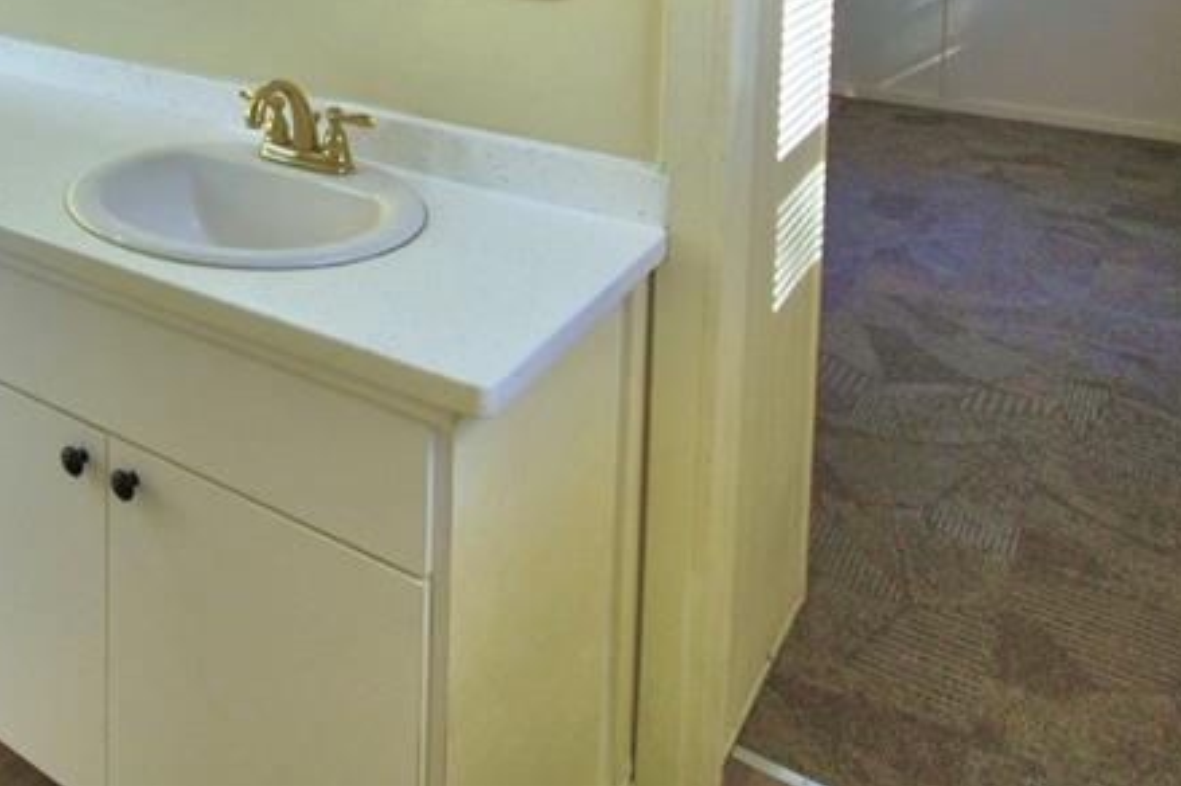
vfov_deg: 32.2
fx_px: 1147
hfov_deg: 48.8
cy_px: -127
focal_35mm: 35
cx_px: 121
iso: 200
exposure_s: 1/200
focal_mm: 10
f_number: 4.5
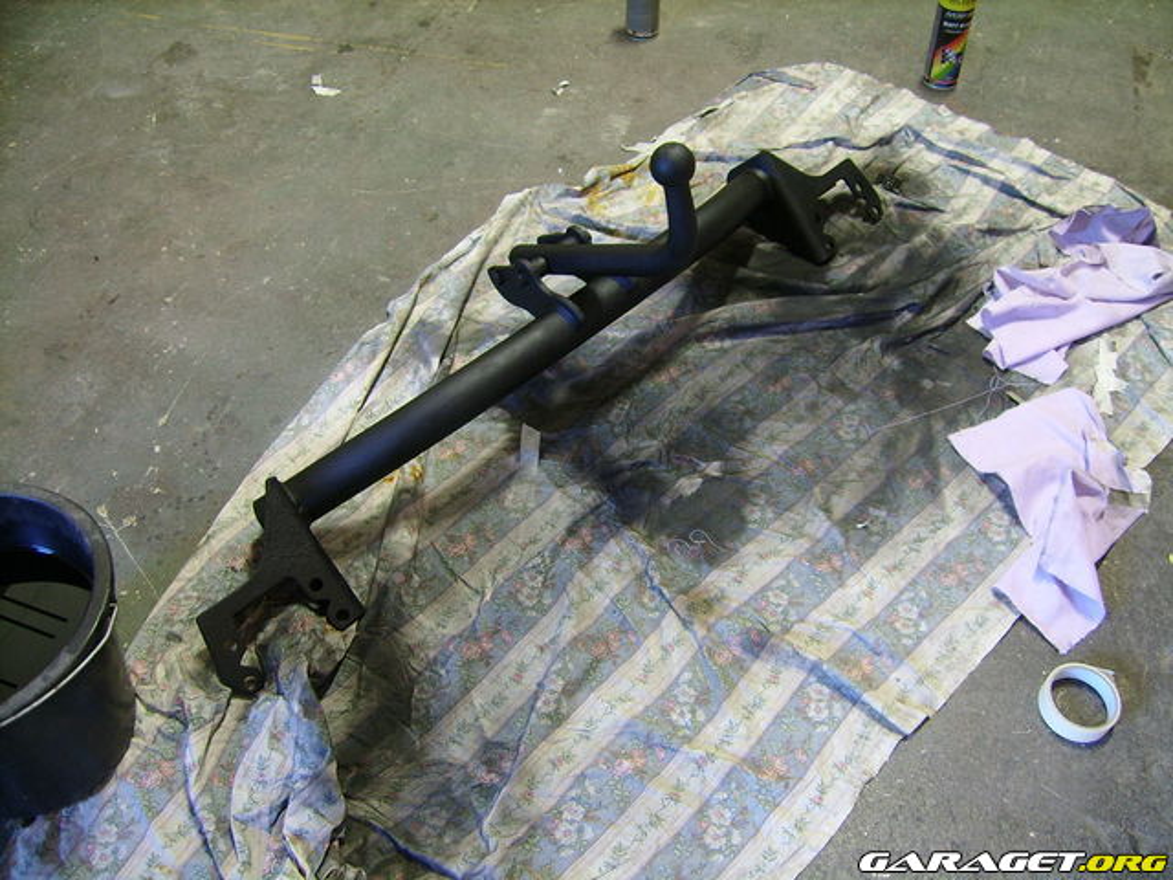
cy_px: 440
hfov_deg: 52.6
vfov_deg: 40.7
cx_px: 586
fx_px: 1186
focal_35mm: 35
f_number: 2.8
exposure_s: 1/3
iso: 100
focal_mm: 5.95
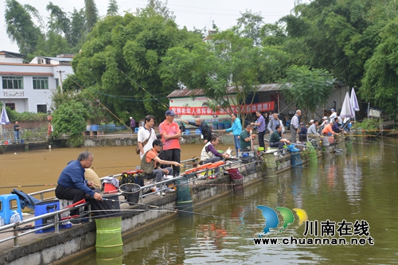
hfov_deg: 31.0
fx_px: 718
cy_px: 132
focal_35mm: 65
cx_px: 199
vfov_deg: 20.9
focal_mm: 65
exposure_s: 1/400
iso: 800
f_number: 10
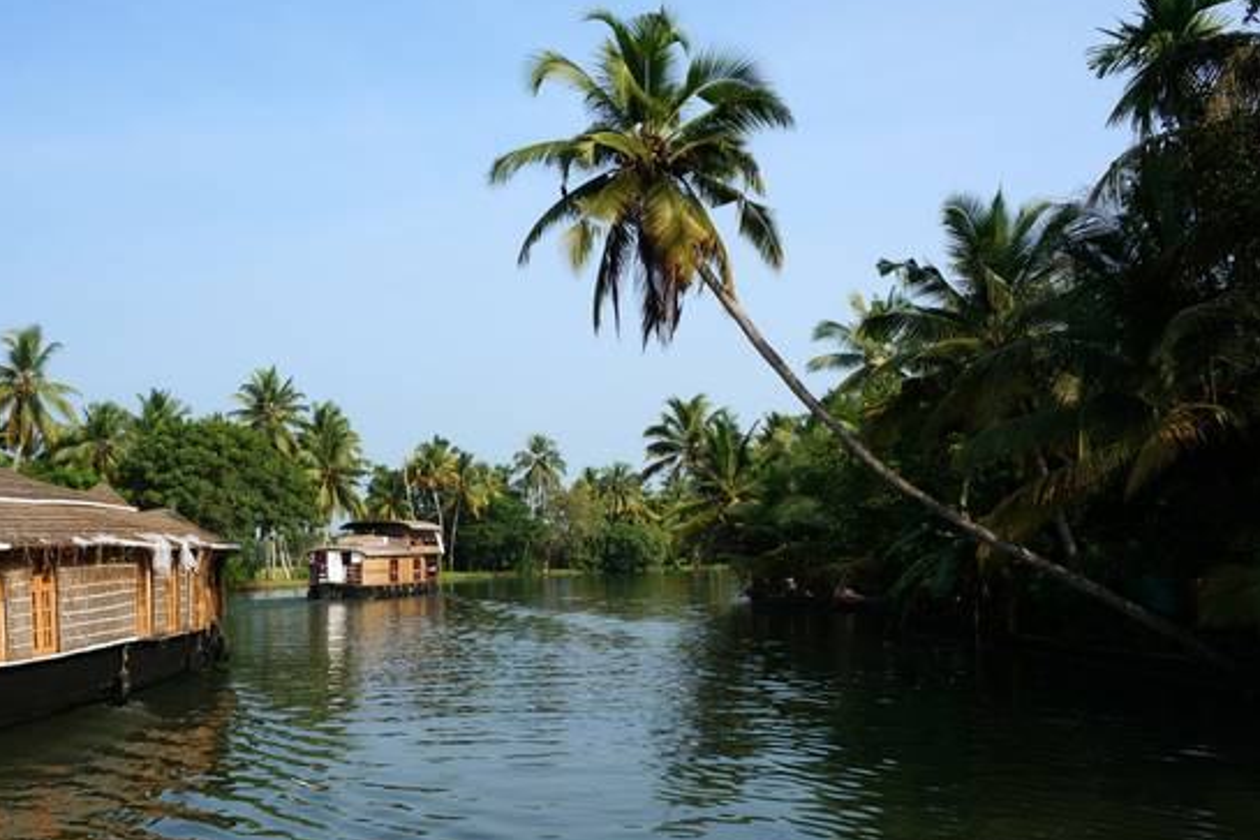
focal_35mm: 38
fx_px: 1318
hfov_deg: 51.0
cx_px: 550
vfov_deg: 35.3
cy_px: 467
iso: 100
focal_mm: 19
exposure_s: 1/125
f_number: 13
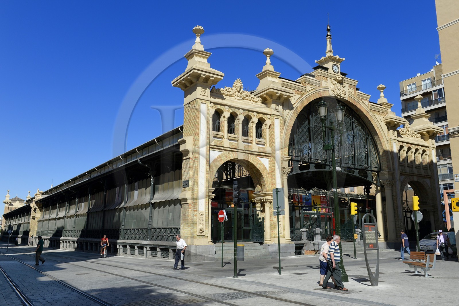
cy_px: 153
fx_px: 370
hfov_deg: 63.7
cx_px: 230
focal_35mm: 29
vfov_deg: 44.9
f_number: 9
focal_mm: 29
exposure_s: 1/320
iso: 100
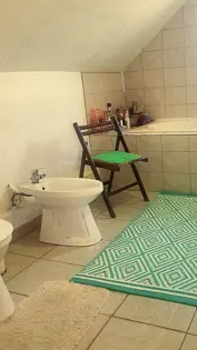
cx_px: 134
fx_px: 335
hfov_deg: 32.5
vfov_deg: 55.2
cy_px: 154
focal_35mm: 36
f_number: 2.4
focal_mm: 4.32
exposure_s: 1/60.2
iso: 200
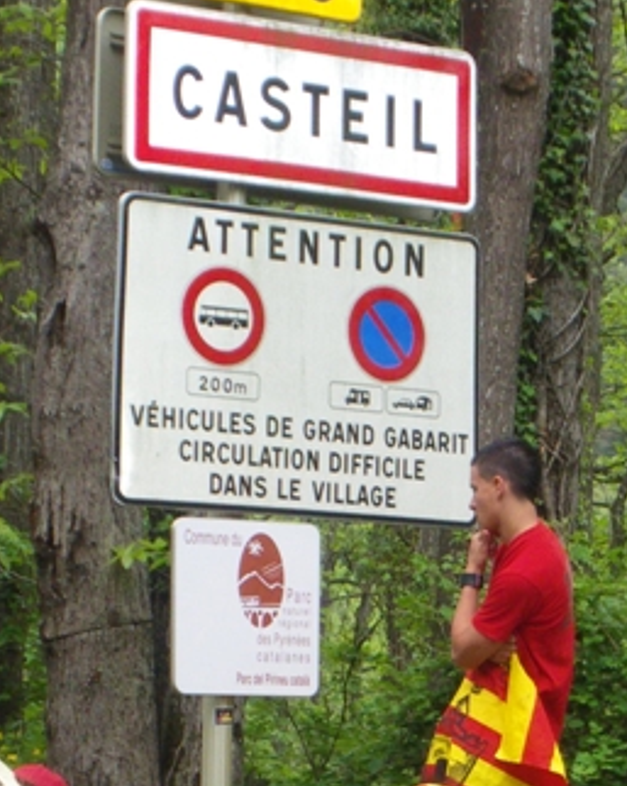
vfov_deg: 19.3
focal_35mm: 99
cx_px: 315
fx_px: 2300
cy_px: 539
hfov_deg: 15.5
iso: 200
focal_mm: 9
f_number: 4.4
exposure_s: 1/60
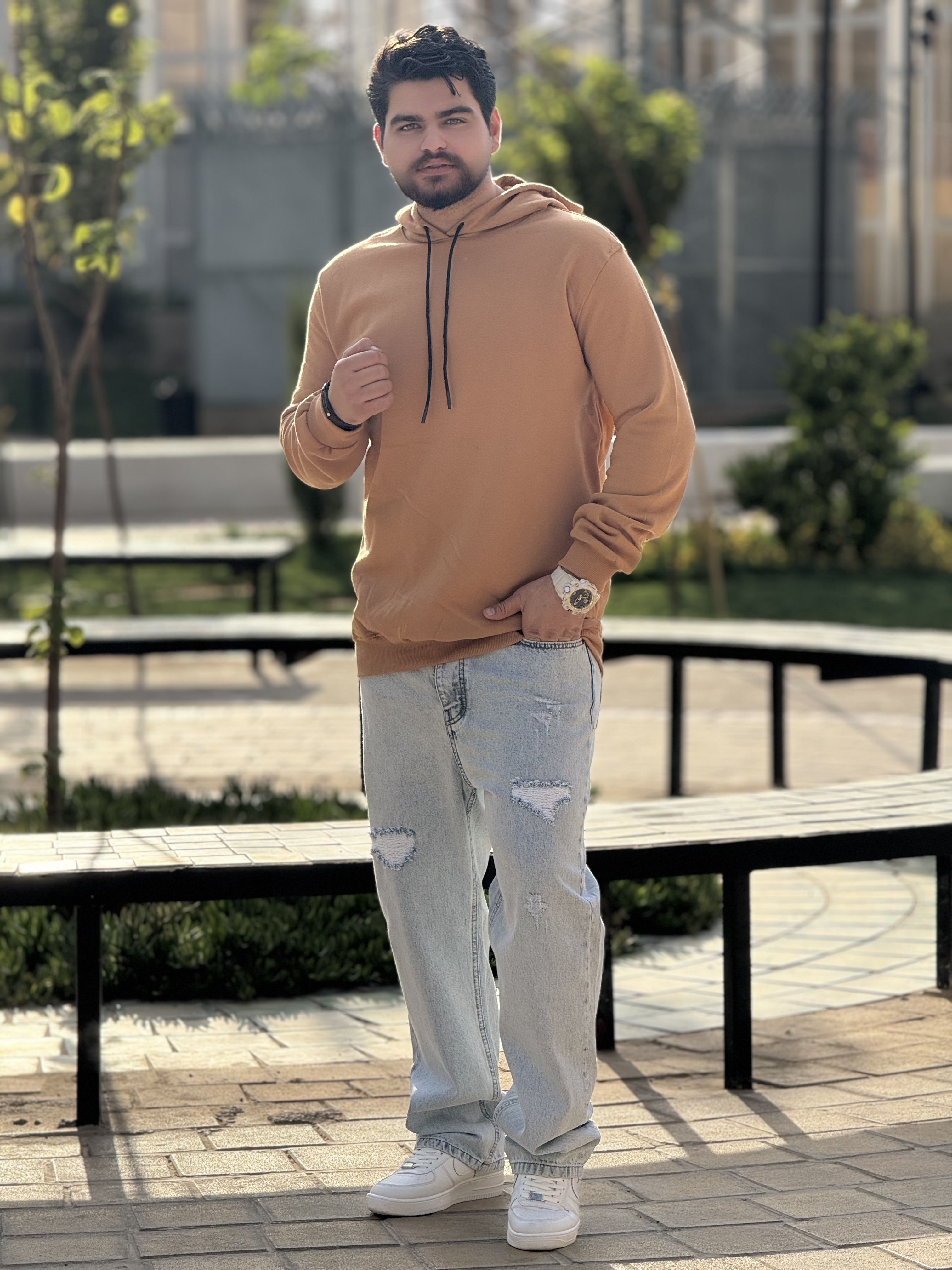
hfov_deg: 12.3
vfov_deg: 16.4
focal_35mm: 120
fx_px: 4400
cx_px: 476
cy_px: 635
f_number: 2.8
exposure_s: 1/1422
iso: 50
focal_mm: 15.66
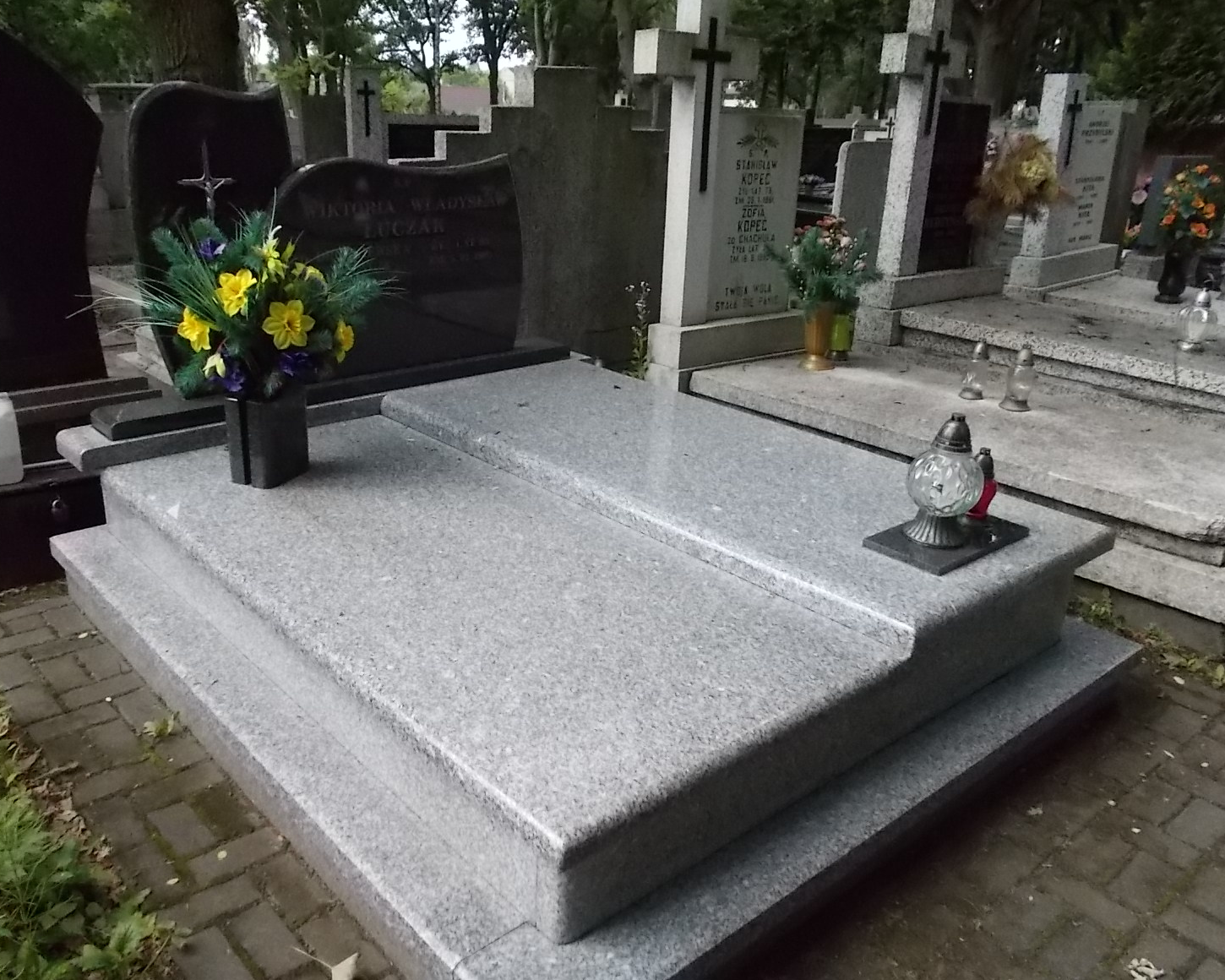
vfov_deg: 51.5
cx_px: 555
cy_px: 476
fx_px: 1015
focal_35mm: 28
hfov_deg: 62.1
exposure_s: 1/200
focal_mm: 4.6
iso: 400
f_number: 8
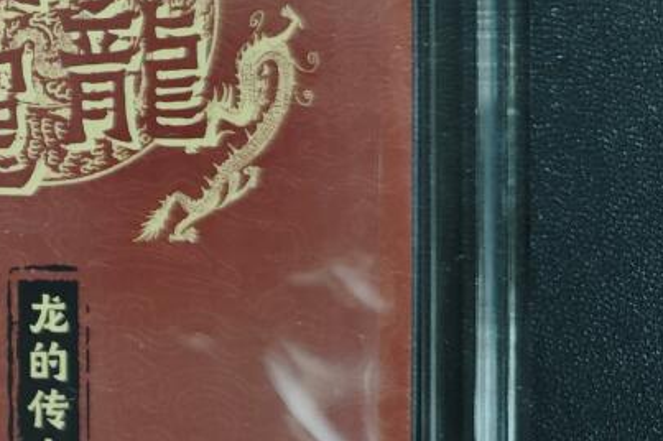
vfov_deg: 14.3
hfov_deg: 18.2
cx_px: -443
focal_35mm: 94
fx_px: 1730
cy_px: 18
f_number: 1.5
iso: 640
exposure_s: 1/100
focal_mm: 4.94
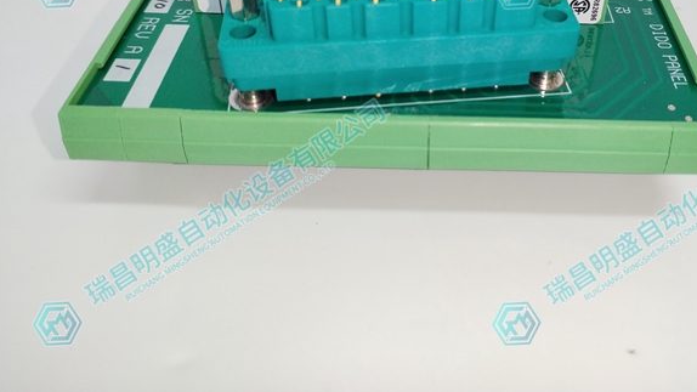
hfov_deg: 53.3
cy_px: 52
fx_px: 684
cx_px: 447
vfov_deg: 30.8
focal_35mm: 37
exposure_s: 1/50
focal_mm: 4.75
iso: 200
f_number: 1.8
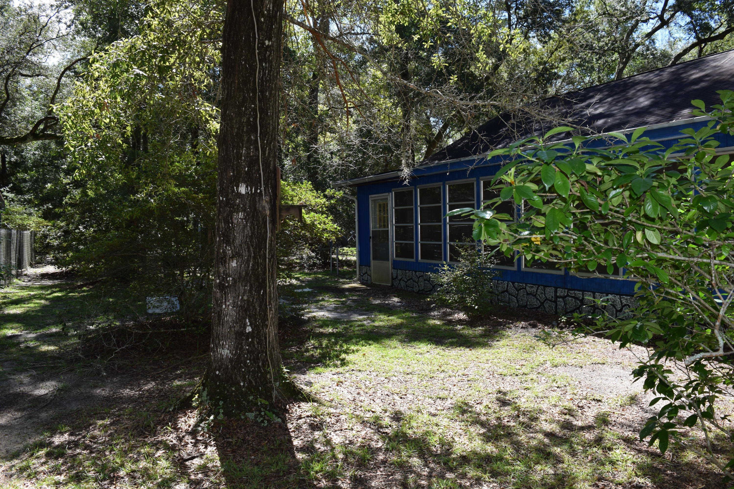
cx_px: 367
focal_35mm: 27
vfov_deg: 47.9
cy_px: 244
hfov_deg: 67.4
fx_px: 550
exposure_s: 1/160
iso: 100
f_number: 6.3
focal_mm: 18
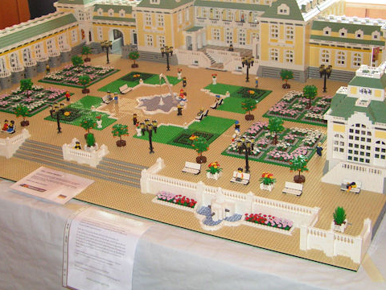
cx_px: 189
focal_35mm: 54
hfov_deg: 35.5
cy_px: 91
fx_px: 602
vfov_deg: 26.8
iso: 125
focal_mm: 6.3
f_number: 2.8
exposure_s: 1/50
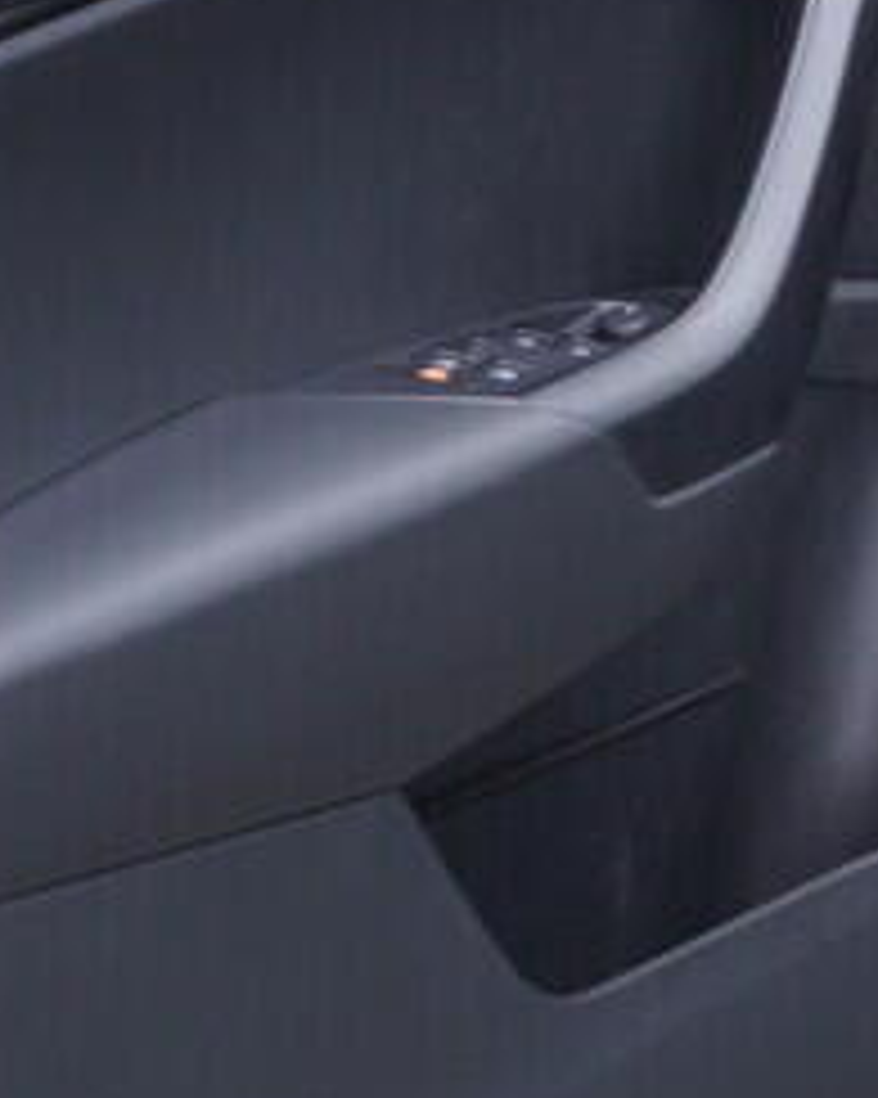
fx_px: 4615
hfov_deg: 10.3
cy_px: -223
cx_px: 1526
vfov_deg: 13.2
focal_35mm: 142
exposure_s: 1/40
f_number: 2.8
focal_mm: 24
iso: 125
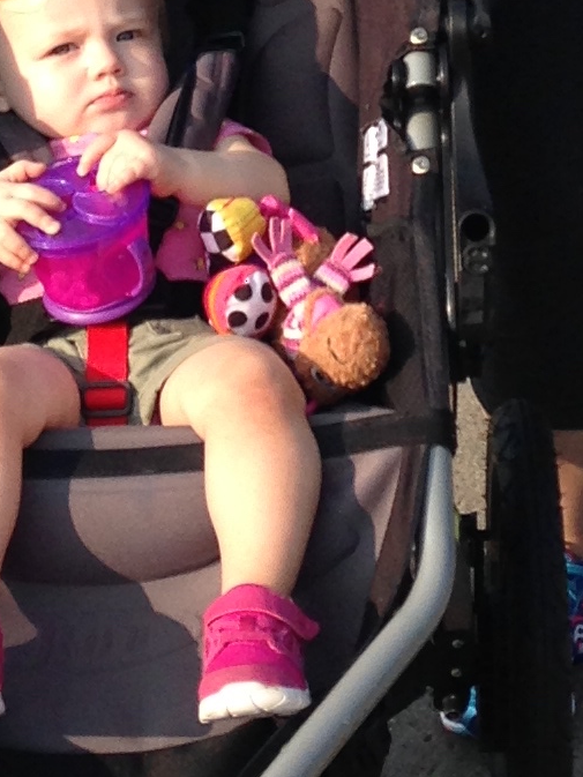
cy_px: -142
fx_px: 3592
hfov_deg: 9.3
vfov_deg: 12.1
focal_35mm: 160
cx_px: 484
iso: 50
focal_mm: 4.12
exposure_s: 1/809
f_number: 2.4
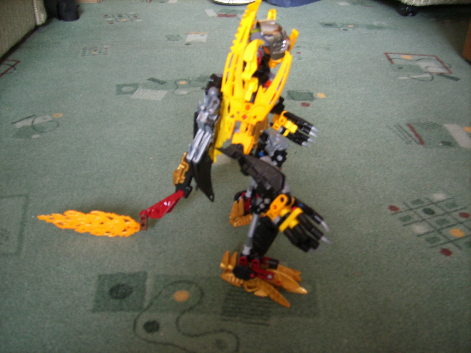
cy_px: 176
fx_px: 435
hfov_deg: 56.8
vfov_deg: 44.2
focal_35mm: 32
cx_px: 236
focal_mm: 5.99
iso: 50
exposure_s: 1
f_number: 2.8
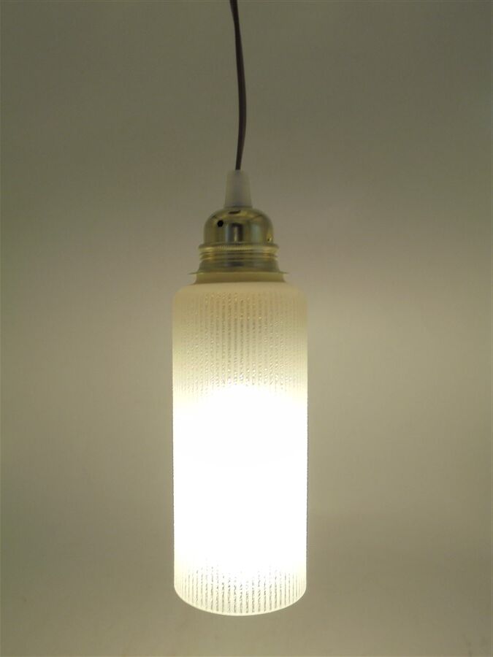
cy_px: 328
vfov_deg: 54.0
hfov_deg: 41.8
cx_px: 246
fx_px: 646
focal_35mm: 34
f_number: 4
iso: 100
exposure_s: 1/30
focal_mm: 6.1
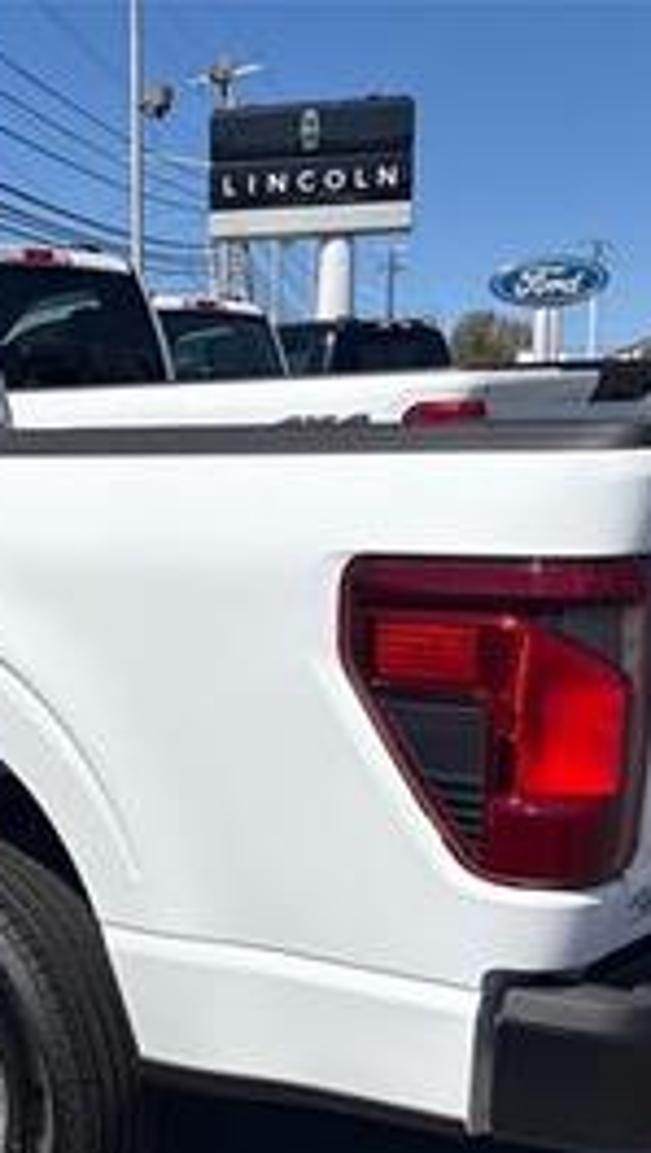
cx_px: 57
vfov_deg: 37.8
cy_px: 821
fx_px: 1653
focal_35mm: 54
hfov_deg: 21.7
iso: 50
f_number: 1.6
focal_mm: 5.96
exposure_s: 1/8850
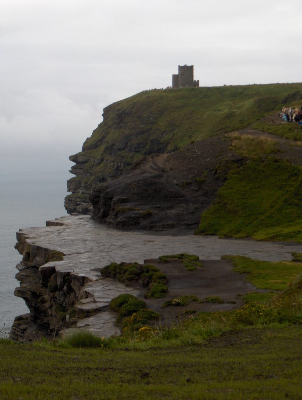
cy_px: 200
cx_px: 151
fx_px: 998
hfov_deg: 17.2
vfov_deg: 22.7
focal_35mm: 86
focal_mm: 17.5
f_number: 3.9
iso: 100
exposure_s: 1/641
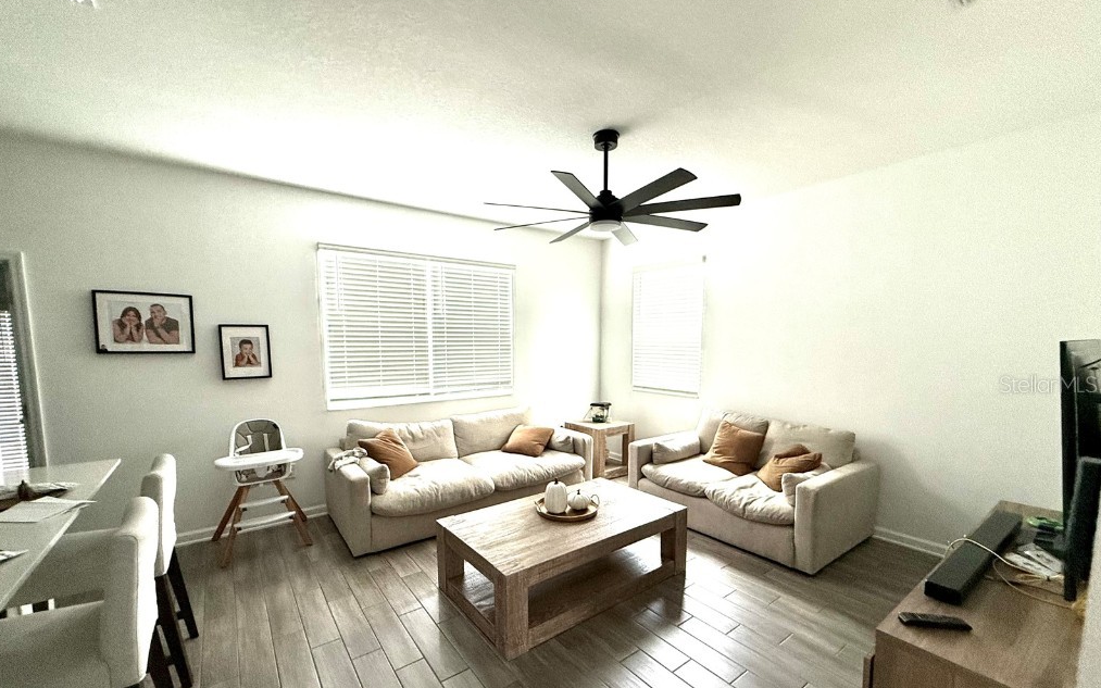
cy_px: 384
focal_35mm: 15
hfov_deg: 101.5
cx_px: 546
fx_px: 450
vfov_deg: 74.5
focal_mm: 2.22
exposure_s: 1/120
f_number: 2.2
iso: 250
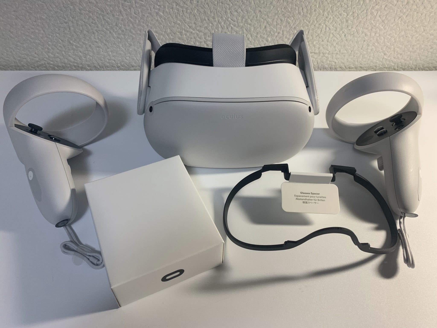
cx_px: 218
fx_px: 328
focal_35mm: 26
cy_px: 164
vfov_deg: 53.1
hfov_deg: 67.3
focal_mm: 4.25
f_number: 1.8
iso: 64
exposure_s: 1/50
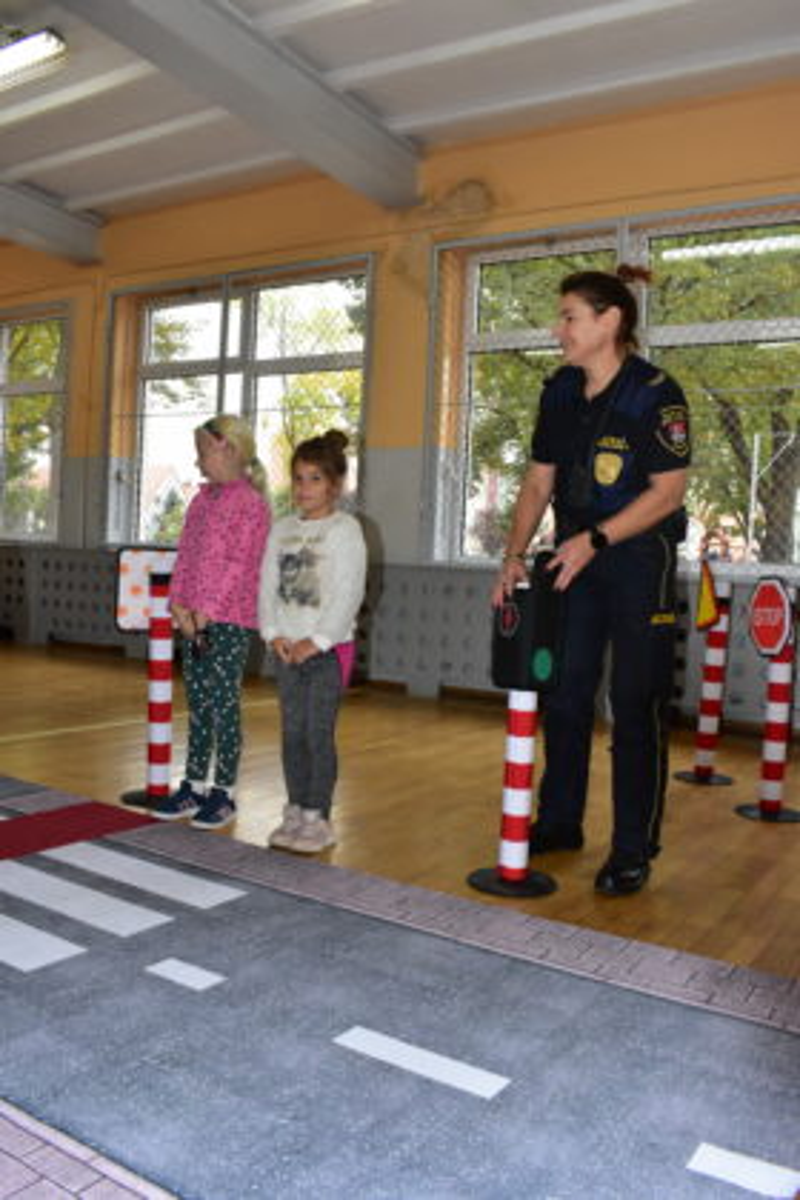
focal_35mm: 30
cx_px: 400
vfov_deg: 61.9
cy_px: 600
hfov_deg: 43.6
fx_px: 1000
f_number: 8
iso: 2000
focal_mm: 20
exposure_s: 1/200
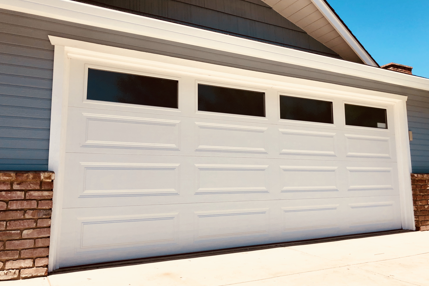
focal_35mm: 30
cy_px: 134
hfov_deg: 61.9
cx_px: 219
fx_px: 357
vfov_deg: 43.6
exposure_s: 1/1869
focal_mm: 4
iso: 20
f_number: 1.8
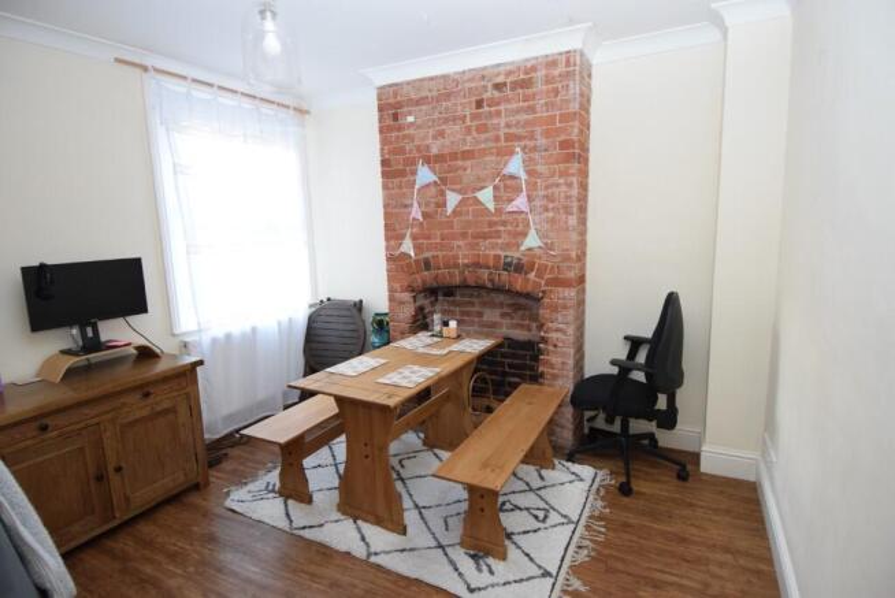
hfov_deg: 90.0
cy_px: 299
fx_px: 448
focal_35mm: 18
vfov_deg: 67.5
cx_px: 448
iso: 2200
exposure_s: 1/60
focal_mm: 12
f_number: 4
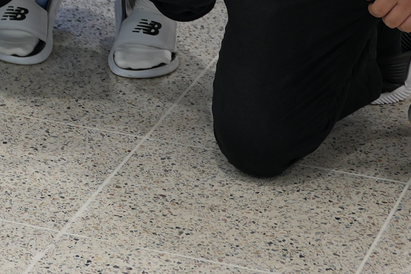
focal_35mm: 214
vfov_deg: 6.0
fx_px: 2443
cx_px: -357
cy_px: -544
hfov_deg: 9.1
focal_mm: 32
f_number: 2.8
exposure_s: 1/40
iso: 160
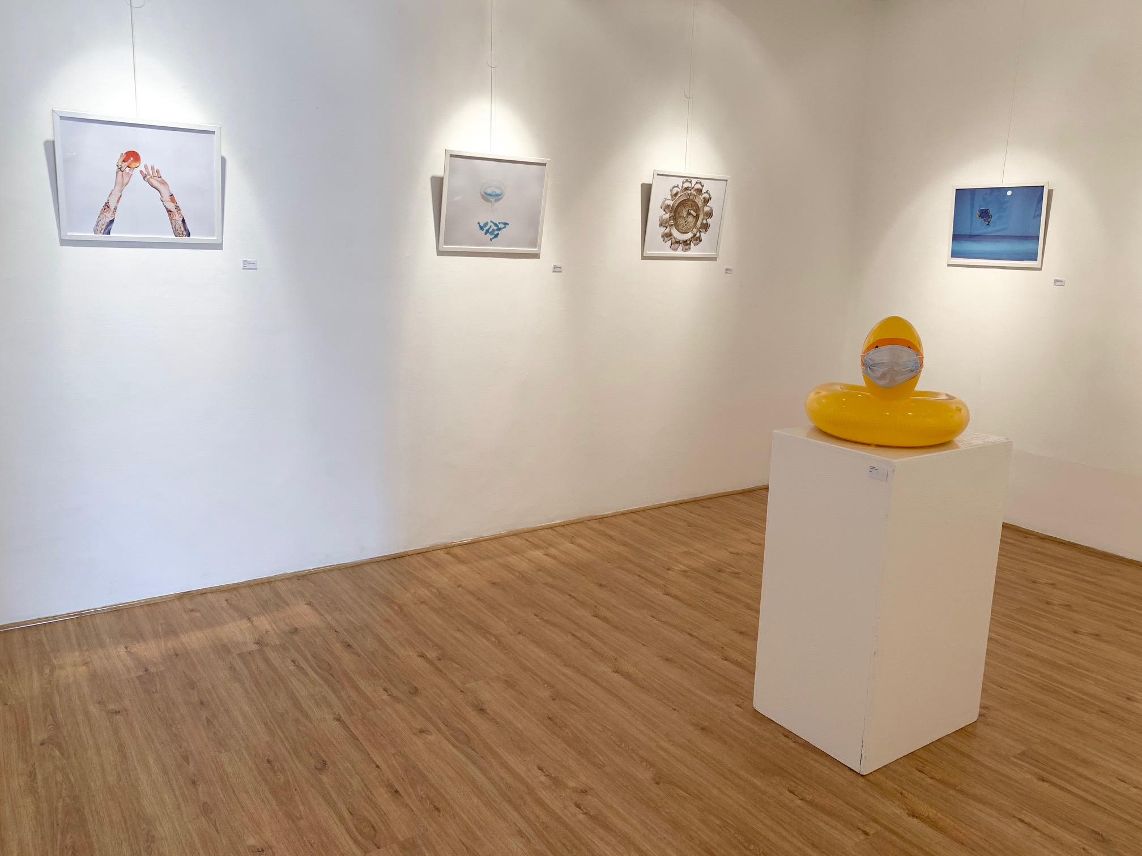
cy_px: 428
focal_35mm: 26
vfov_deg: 53.1
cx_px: 571
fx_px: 858
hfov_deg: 67.3
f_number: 1.8
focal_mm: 4.25
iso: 50
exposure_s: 1/100
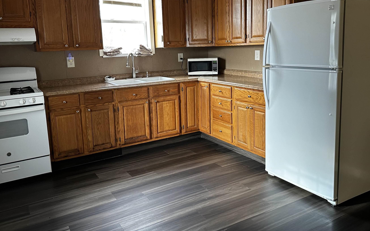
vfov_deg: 41.6
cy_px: 88
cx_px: 188
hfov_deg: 62.9
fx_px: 303
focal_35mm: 30
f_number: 1.78
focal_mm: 6.86
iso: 250
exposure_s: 1/60
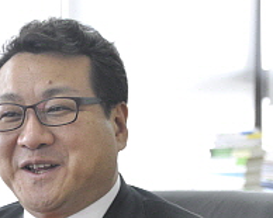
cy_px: 232
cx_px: 55
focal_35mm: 145
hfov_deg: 13.2
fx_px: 1171
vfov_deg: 10.5
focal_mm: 40
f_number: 4
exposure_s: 1/60
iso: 400
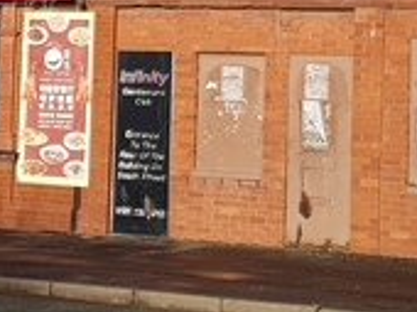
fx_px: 1179
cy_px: 0
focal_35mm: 98
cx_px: 27
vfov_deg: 14.8
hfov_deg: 19.6
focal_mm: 4.2
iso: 40
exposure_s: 1/1676
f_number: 1.7
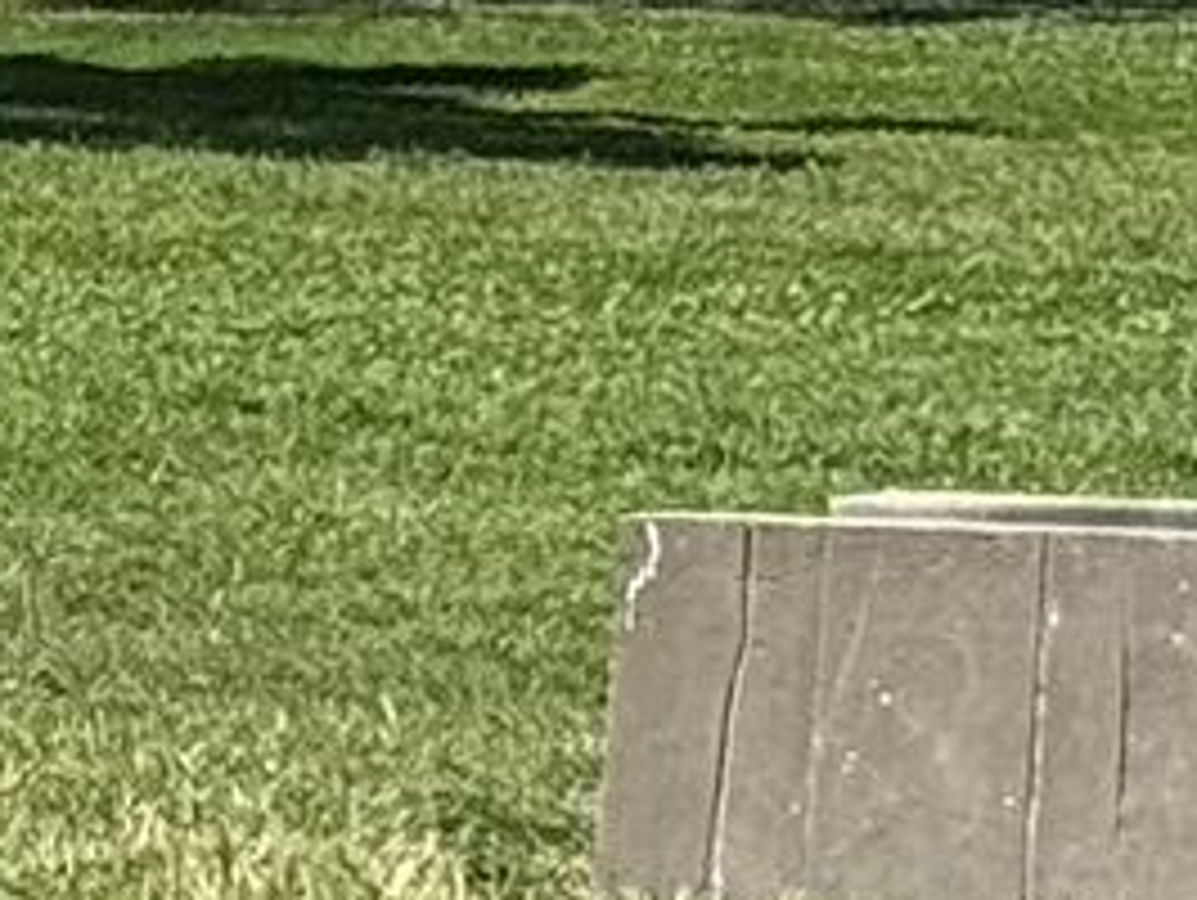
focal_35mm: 369
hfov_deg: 5.0
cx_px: -2794
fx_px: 12771
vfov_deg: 4.0
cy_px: -1161
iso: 80
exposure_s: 1/4878
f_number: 1.78
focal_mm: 6.76
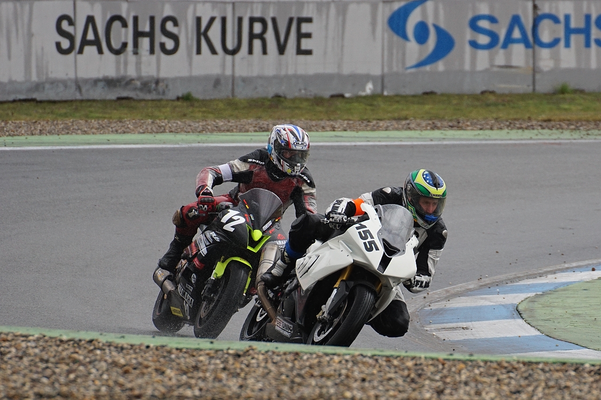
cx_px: 300
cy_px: 200
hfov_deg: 5.5
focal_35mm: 375
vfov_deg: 3.7
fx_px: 6259
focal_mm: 250
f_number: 6.3
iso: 500
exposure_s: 1/800
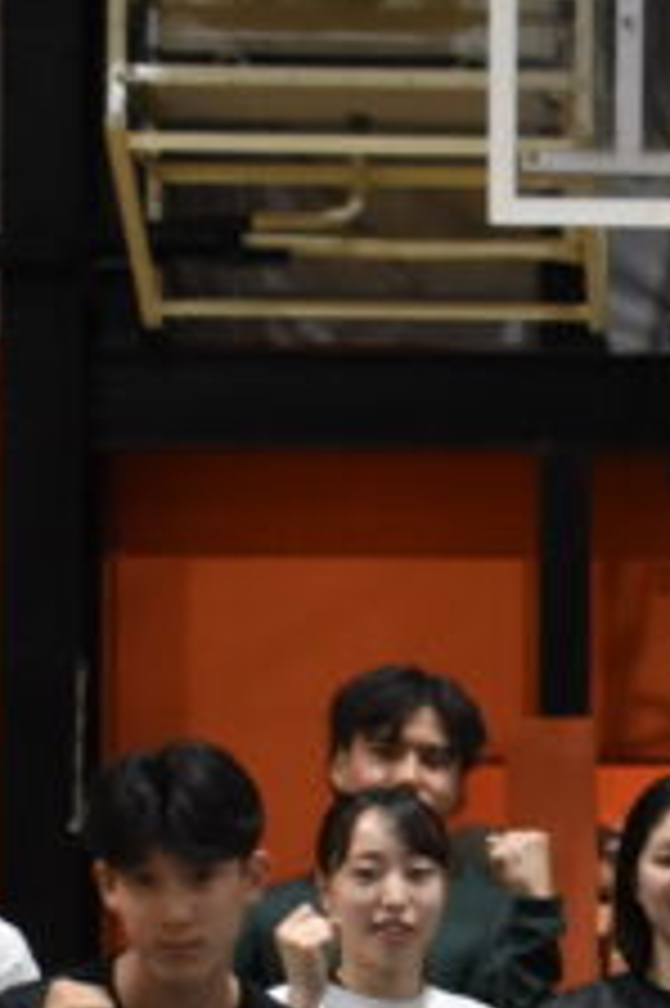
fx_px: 4949
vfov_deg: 11.5
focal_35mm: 177
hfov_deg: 7.4
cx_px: 1421
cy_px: 1066
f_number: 3.8
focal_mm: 22
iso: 1100
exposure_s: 1/60
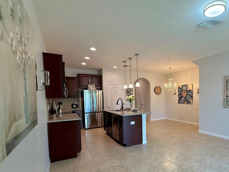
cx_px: 152
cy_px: 106
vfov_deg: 62.7
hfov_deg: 76.6
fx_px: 139
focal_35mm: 21
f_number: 2.2
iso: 250
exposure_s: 1/120
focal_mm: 2.22
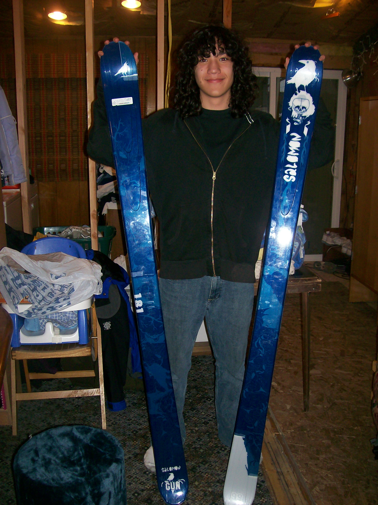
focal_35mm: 36
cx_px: 189
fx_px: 525
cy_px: 252
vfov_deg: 51.4
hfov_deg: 39.6
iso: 80
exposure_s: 1/64
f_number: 2.7
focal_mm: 6
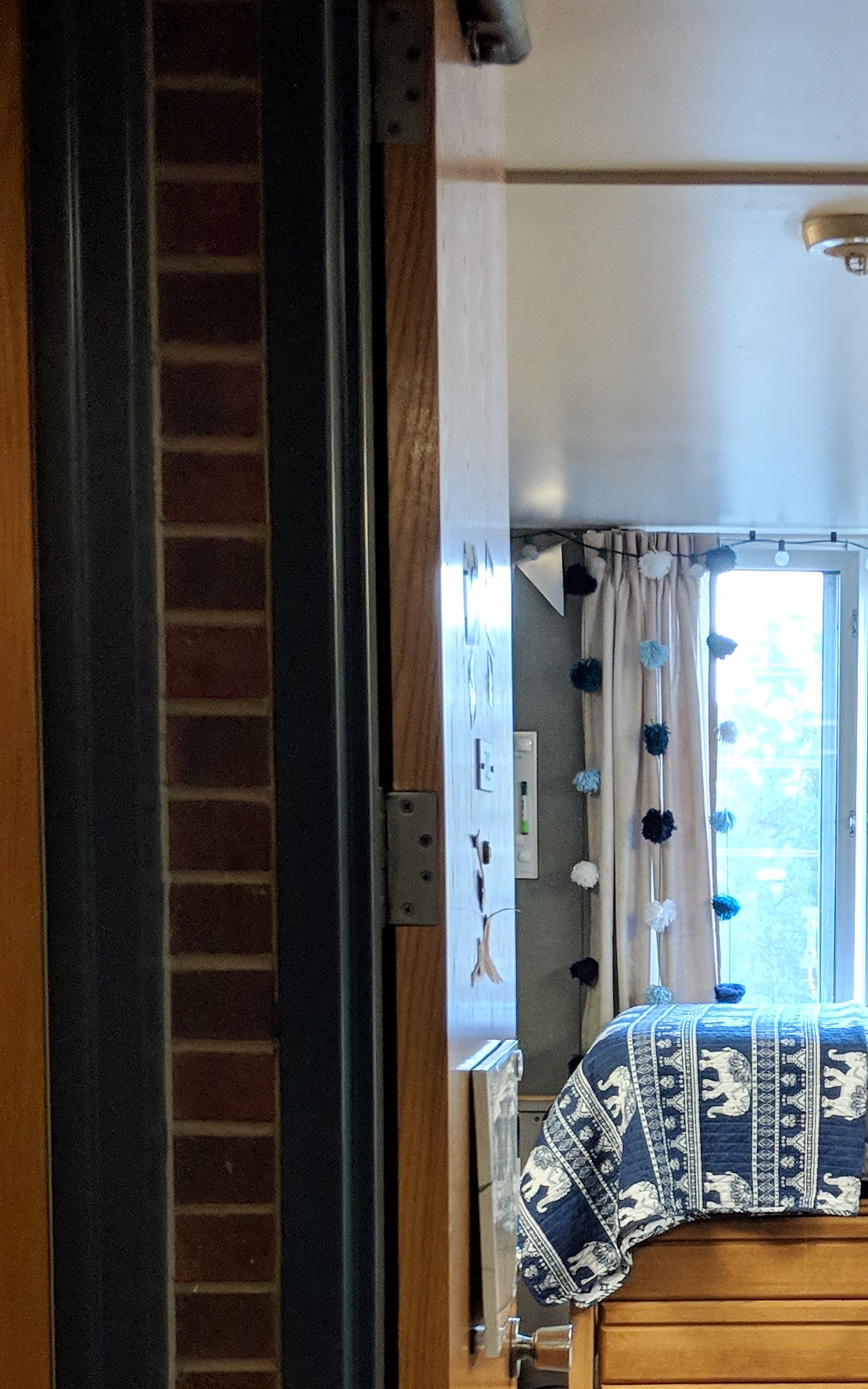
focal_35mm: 65
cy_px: 1064
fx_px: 2459
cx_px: 844
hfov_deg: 19.5
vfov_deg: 30.9
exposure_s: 1/60
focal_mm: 4.44
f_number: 1.8
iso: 136
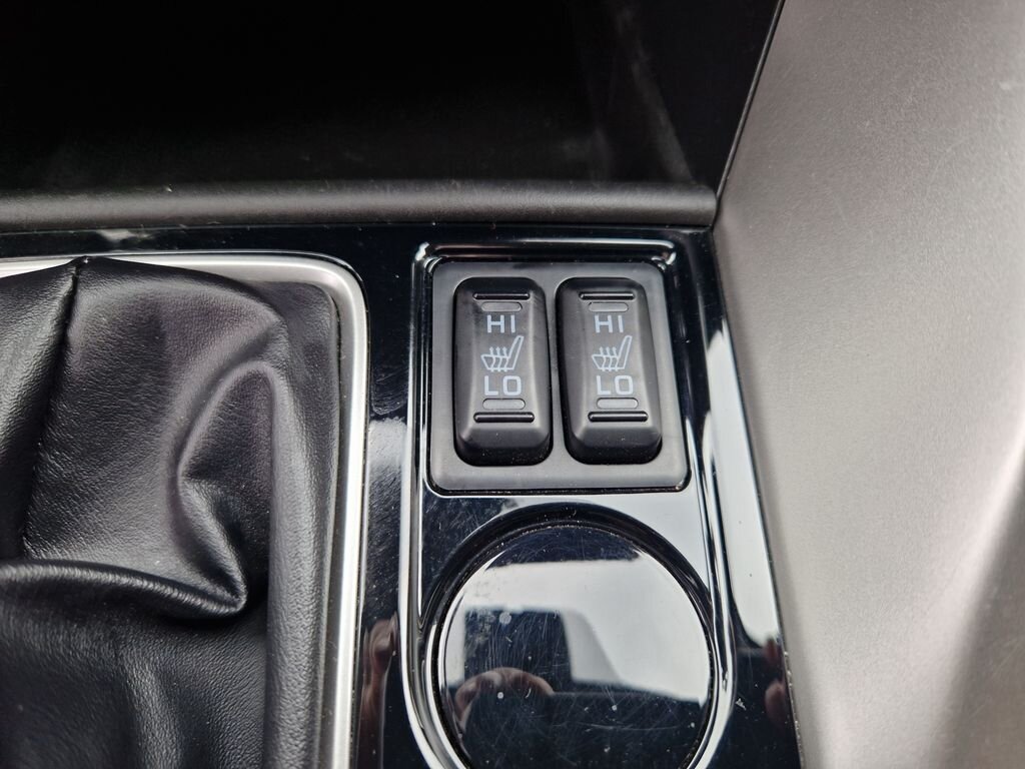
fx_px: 681
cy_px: 384
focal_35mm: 23
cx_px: 512
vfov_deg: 58.9
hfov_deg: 73.9
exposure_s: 1/180
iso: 100
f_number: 1.8
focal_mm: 5.4
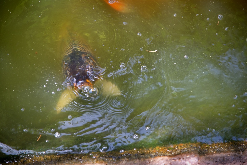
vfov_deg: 11.4
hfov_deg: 17.1
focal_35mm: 120
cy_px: 82
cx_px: 124
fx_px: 823
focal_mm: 120
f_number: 4
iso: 320
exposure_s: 1/250
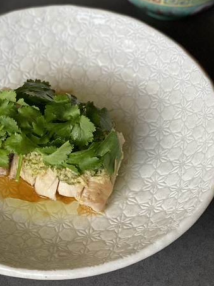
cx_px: 54
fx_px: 758
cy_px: 108
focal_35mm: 92
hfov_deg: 16.0
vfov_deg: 21.3
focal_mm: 6
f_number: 2
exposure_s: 1/112
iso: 250
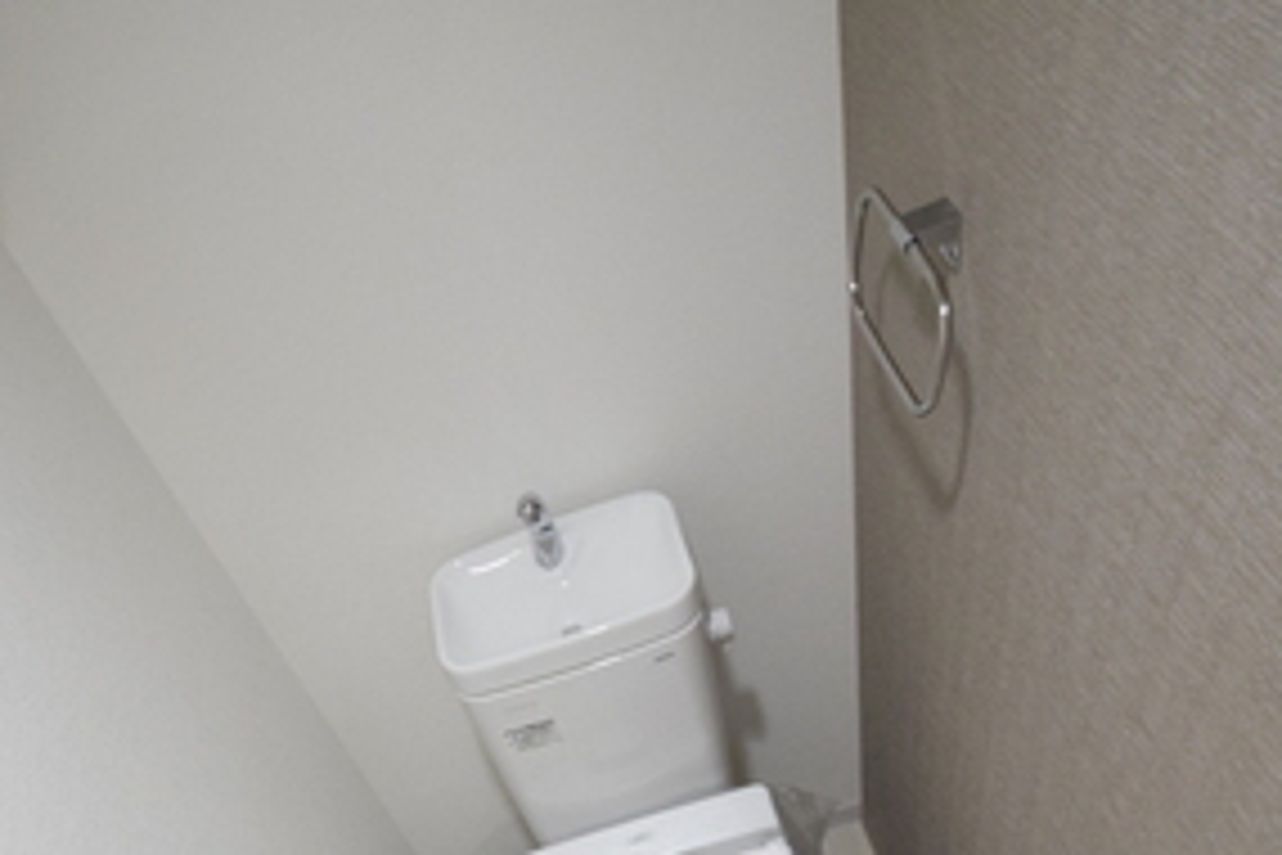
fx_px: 961
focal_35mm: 27
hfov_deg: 67.1
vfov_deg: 39.0
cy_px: 952
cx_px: 553
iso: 1600
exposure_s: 1/40
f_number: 4.5
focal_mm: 8
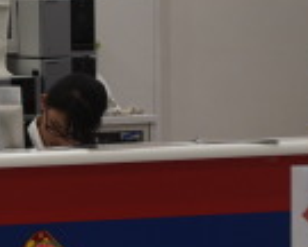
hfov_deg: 5.2
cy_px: 295
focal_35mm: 356
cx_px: -534
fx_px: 3245
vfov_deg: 4.3
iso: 250
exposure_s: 1/160
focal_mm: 50
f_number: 4
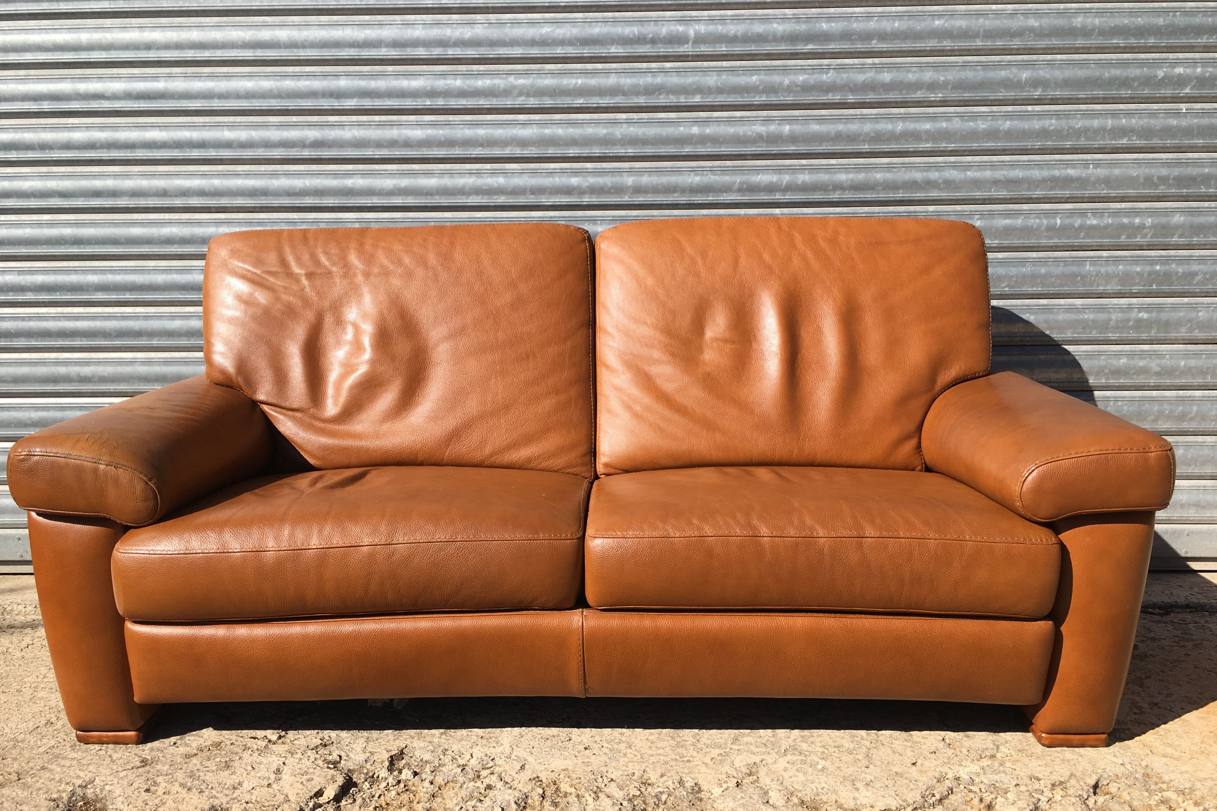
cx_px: 608
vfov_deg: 42.3
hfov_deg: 60.3
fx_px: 1048
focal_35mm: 31
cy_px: 448
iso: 25
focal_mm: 4.15
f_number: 2.2
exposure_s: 1/1603
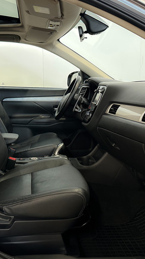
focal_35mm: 36
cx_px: 27
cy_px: 131
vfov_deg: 55.3
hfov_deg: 31.8
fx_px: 246
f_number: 1.8
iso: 500
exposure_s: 1/50
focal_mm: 6.86
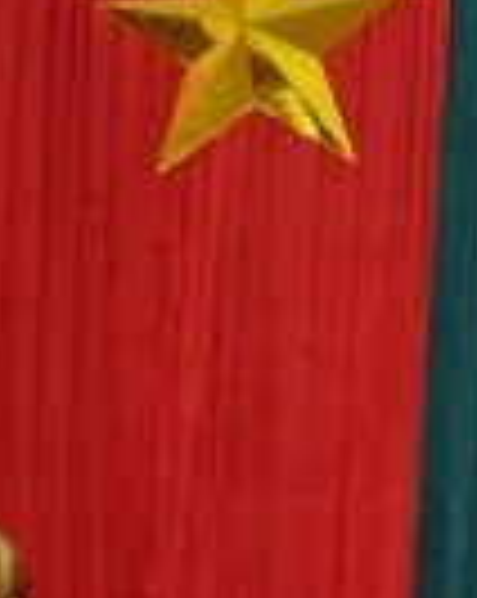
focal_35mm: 204
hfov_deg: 7.0
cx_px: 1260
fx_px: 3608
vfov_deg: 9.2
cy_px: 897
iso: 1600
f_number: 4.2
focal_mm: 30
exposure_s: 1/60
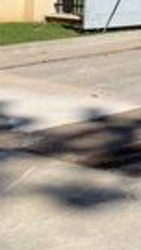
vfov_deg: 19.3
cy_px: -44
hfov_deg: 10.0
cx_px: 349
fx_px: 697
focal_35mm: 105
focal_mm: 4.2
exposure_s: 1/3861
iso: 32
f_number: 1.6
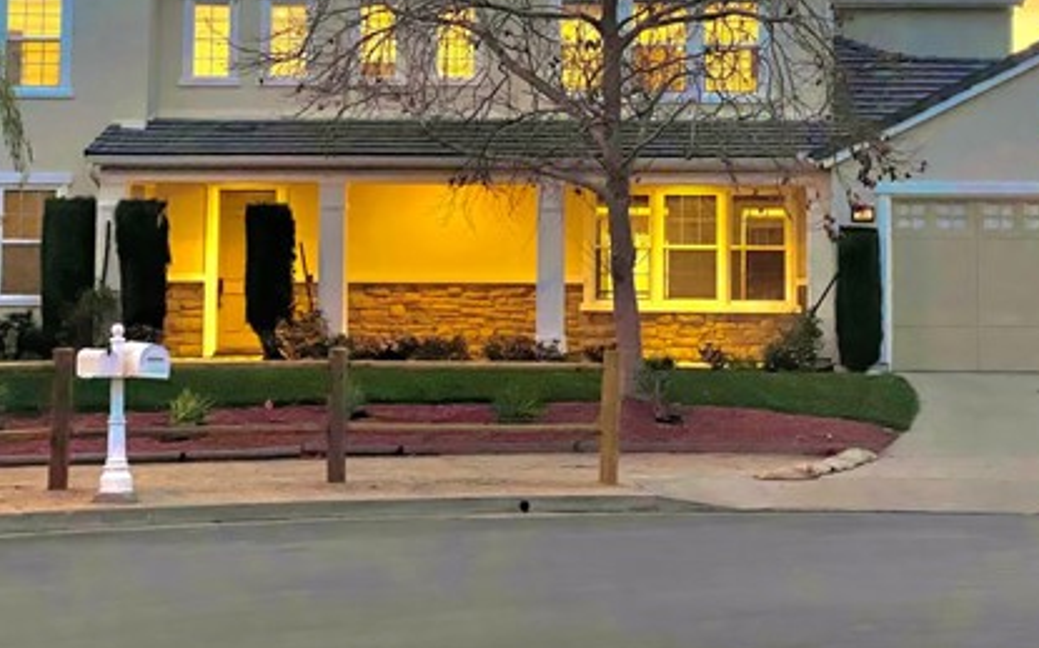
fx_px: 2406
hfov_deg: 24.4
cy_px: 120
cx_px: 556
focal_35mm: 85
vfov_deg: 15.2
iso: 100
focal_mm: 6
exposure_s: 1/120
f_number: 2
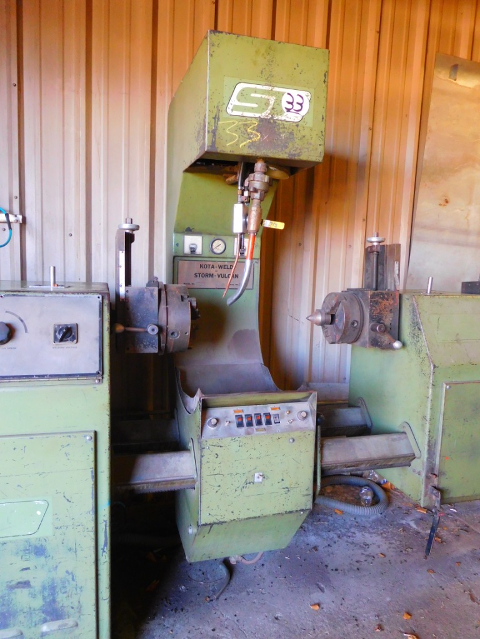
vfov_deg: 69.4
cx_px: 240
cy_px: 320
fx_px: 462
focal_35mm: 25
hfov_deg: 54.9
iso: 400
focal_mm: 4.5
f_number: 3.4
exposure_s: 1/25
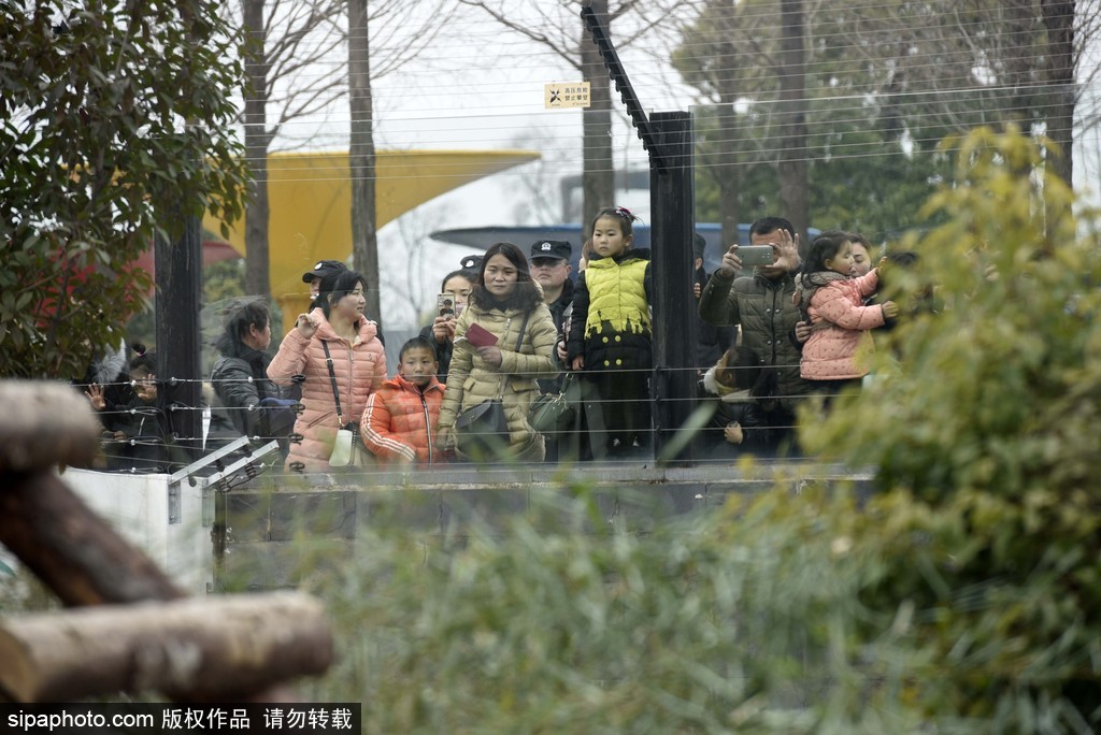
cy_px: 368
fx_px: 6120
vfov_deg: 6.9
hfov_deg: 10.3
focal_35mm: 200
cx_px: 550
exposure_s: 1/200
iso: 400
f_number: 5.6
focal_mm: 200
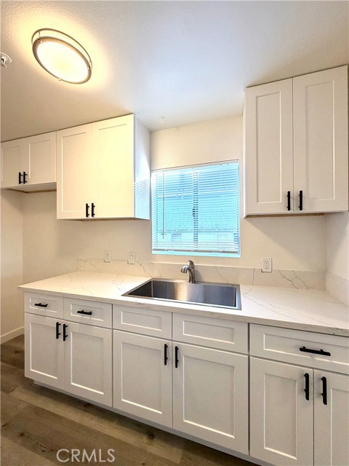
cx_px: 174
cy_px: 233
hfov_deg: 85.7
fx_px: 188
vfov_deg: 102.1
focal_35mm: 14
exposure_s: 1/120
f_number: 2.2
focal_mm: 2.22
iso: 160
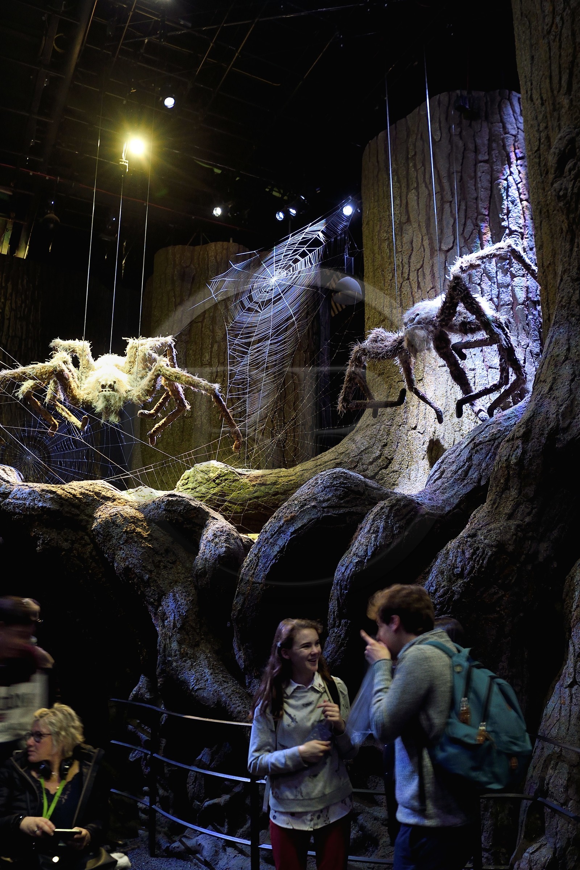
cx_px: 290
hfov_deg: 53.1
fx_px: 580
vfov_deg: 73.7
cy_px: 435
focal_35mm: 24
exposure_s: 1/4
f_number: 4.5
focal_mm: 24
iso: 1600
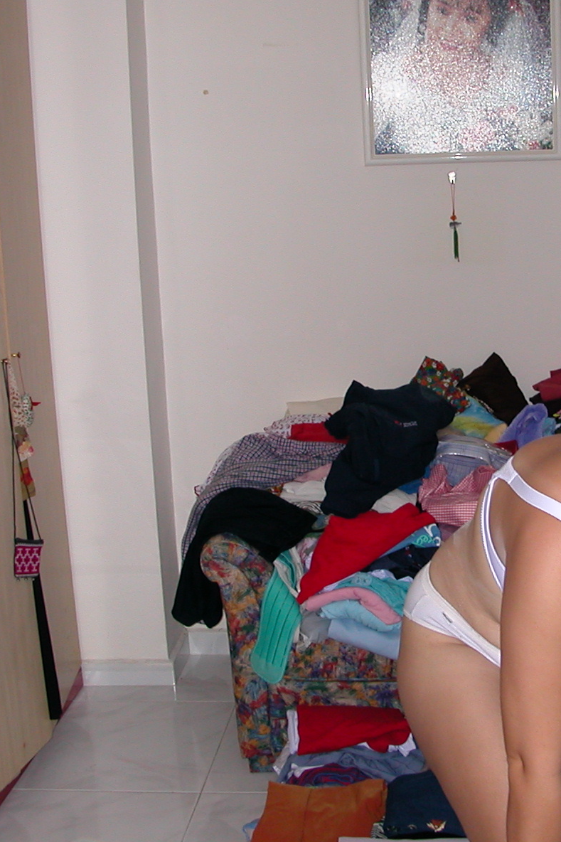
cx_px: 434
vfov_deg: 38.2
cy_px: 420
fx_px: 1216
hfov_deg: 25.6
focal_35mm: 52
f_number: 2.7
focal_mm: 5.6
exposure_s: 1/59.9
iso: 100
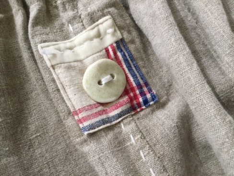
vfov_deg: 45.4
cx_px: 117
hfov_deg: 58.4
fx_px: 210
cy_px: 88
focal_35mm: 31
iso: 200
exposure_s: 1/30
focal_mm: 3.3
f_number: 2.4
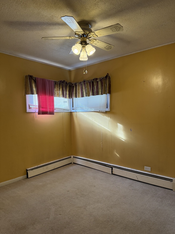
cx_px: 88
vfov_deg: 71.6
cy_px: 117
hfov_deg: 56.8
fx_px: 162
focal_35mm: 24
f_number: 1.78
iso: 200
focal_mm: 6.76
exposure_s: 1/132
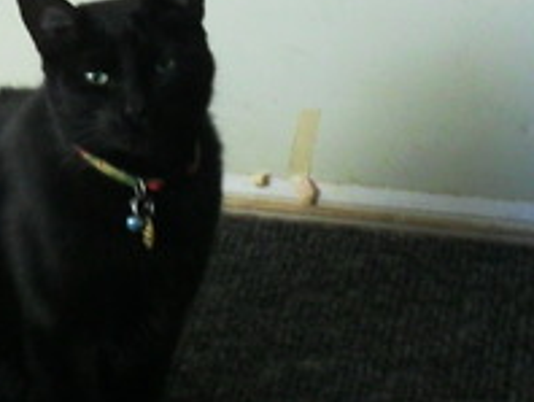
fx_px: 2595
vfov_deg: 8.8
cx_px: 105
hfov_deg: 11.7
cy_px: 86
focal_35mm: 168
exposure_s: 1/10
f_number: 5
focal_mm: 9.3
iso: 200
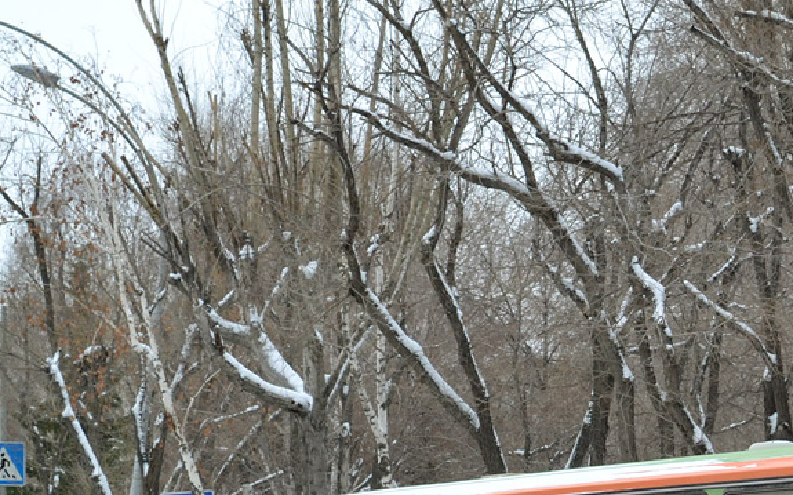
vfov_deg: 9.7
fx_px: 2895
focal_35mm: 134
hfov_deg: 15.3
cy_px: 546
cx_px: 776
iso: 800
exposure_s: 1/400
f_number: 7.1
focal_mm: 42
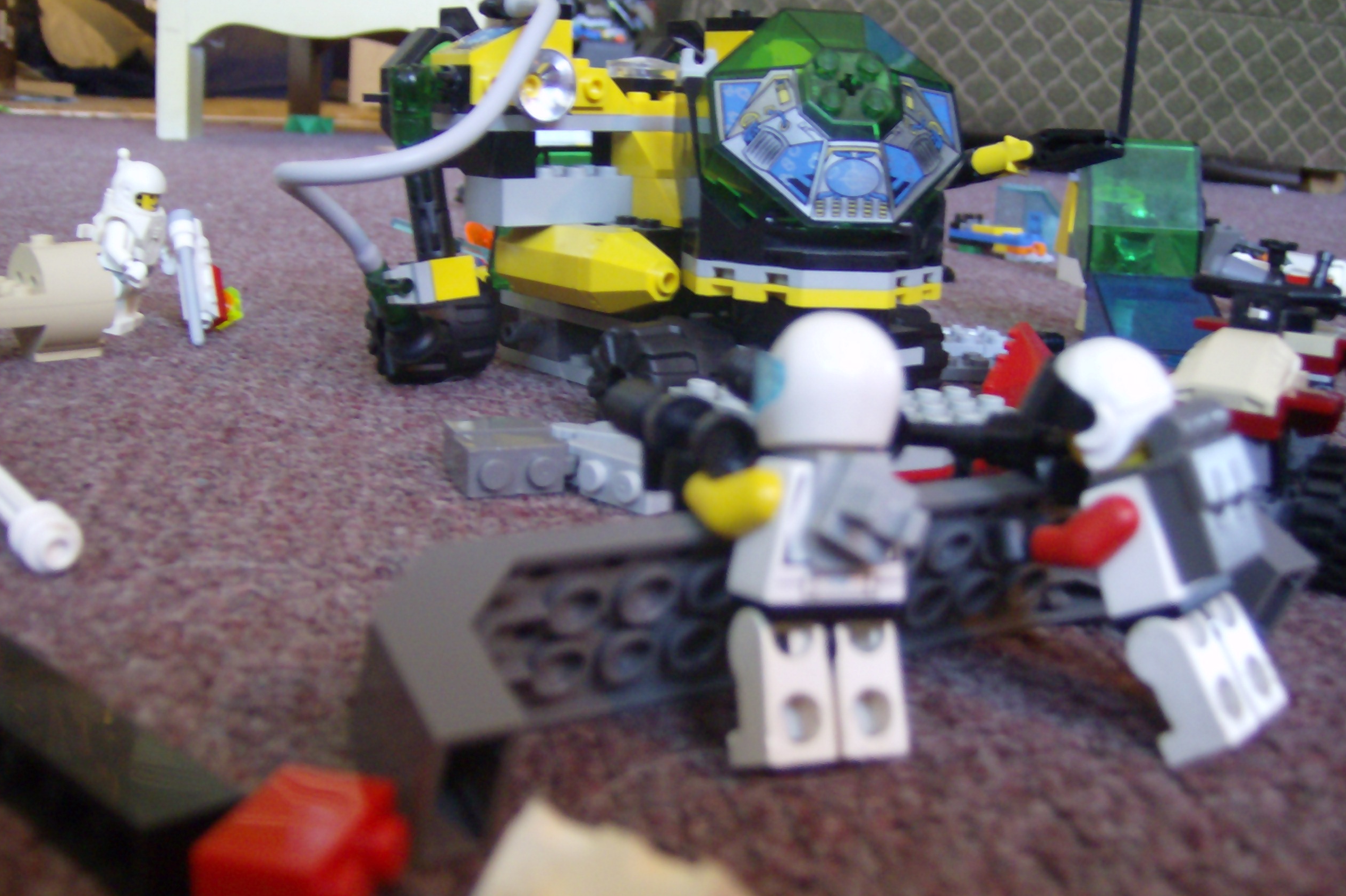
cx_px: 668
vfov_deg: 35.0
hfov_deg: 50.7
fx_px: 1420
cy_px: 392
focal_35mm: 38
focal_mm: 6
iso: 200
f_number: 2.8
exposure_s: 1/2.57
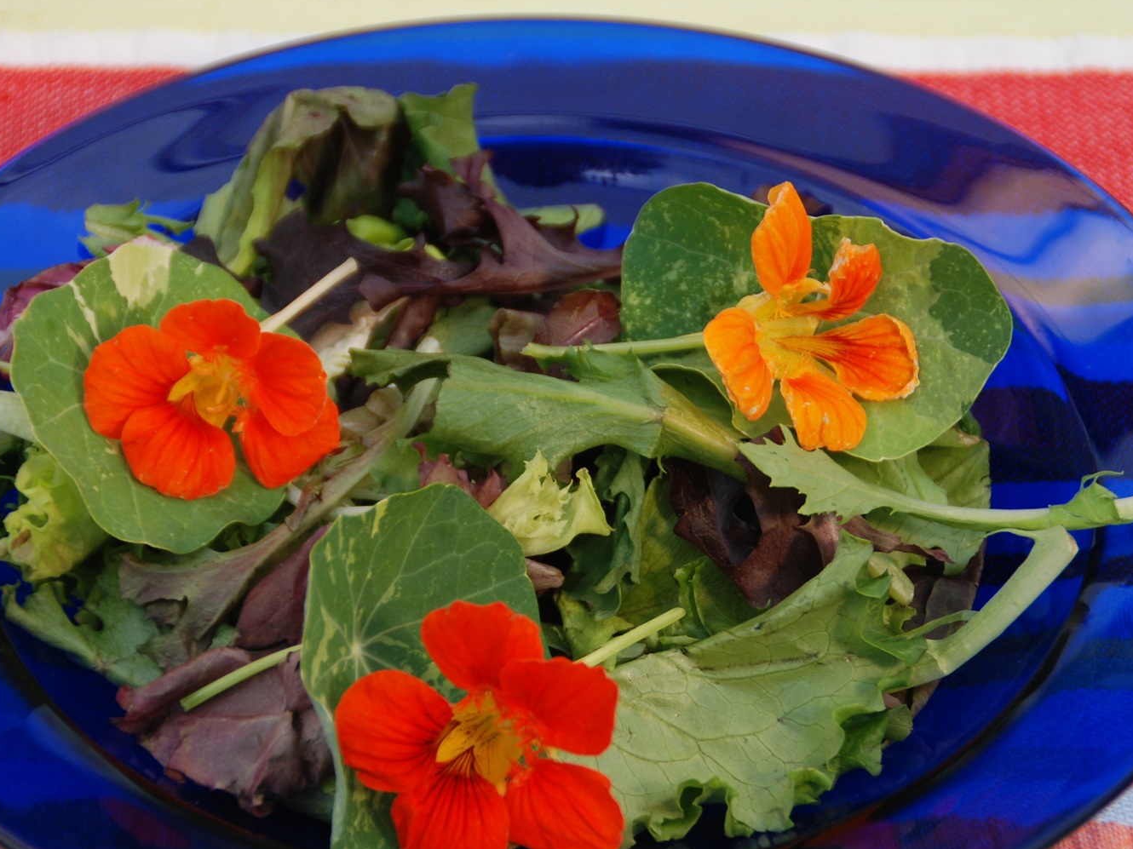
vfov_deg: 9.4
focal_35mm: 158
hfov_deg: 12.5
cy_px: 465
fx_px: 5161
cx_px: 491
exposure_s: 1/320
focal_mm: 75
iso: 200
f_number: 5.6
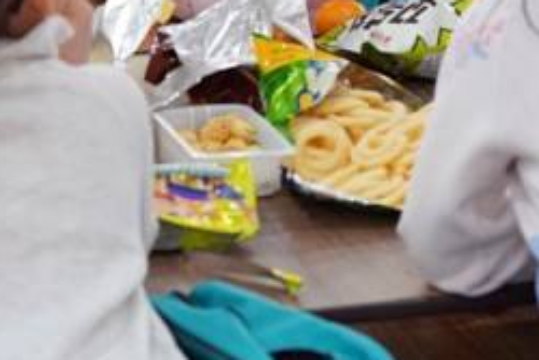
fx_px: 3775
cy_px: -155
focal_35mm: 252
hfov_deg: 8.2
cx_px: 338
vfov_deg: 5.4
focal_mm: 70
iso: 1250
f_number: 4
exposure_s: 1/160
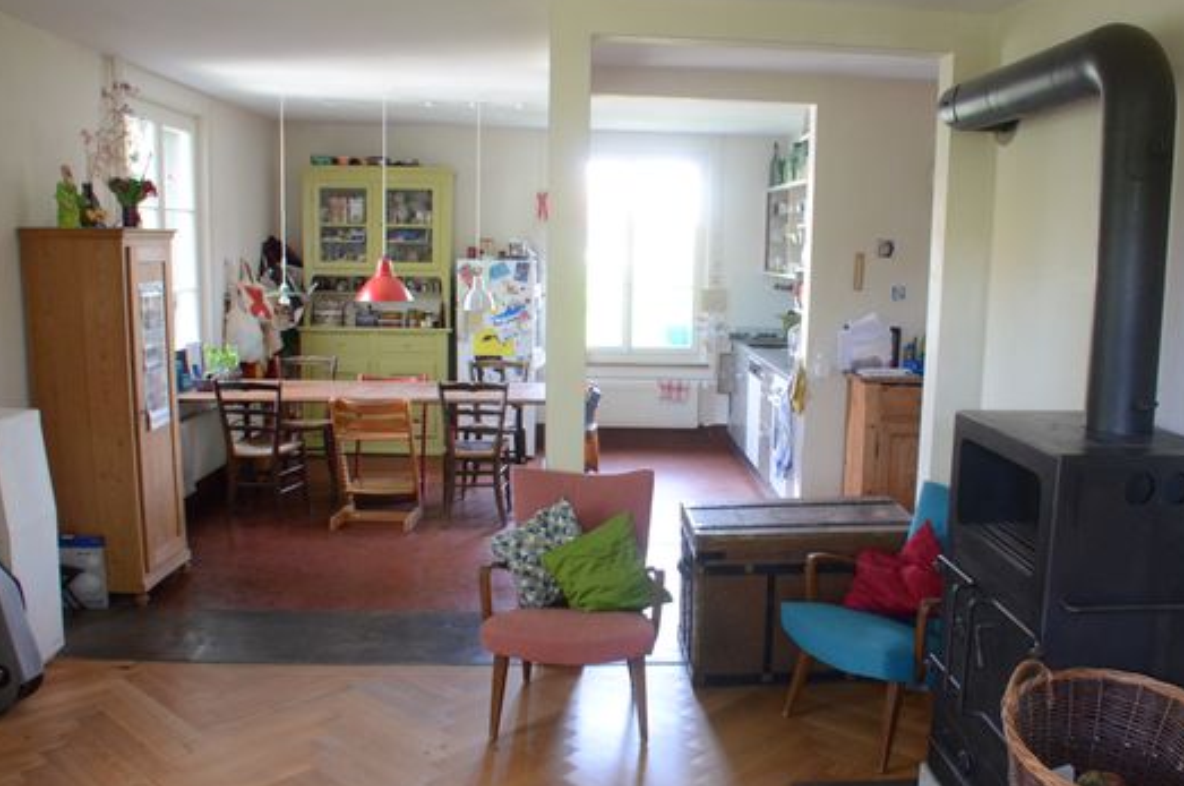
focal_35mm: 31
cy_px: 426
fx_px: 1018
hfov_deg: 60.2
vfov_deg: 42.2
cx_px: 663
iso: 2000
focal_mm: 18
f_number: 9
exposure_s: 1/20
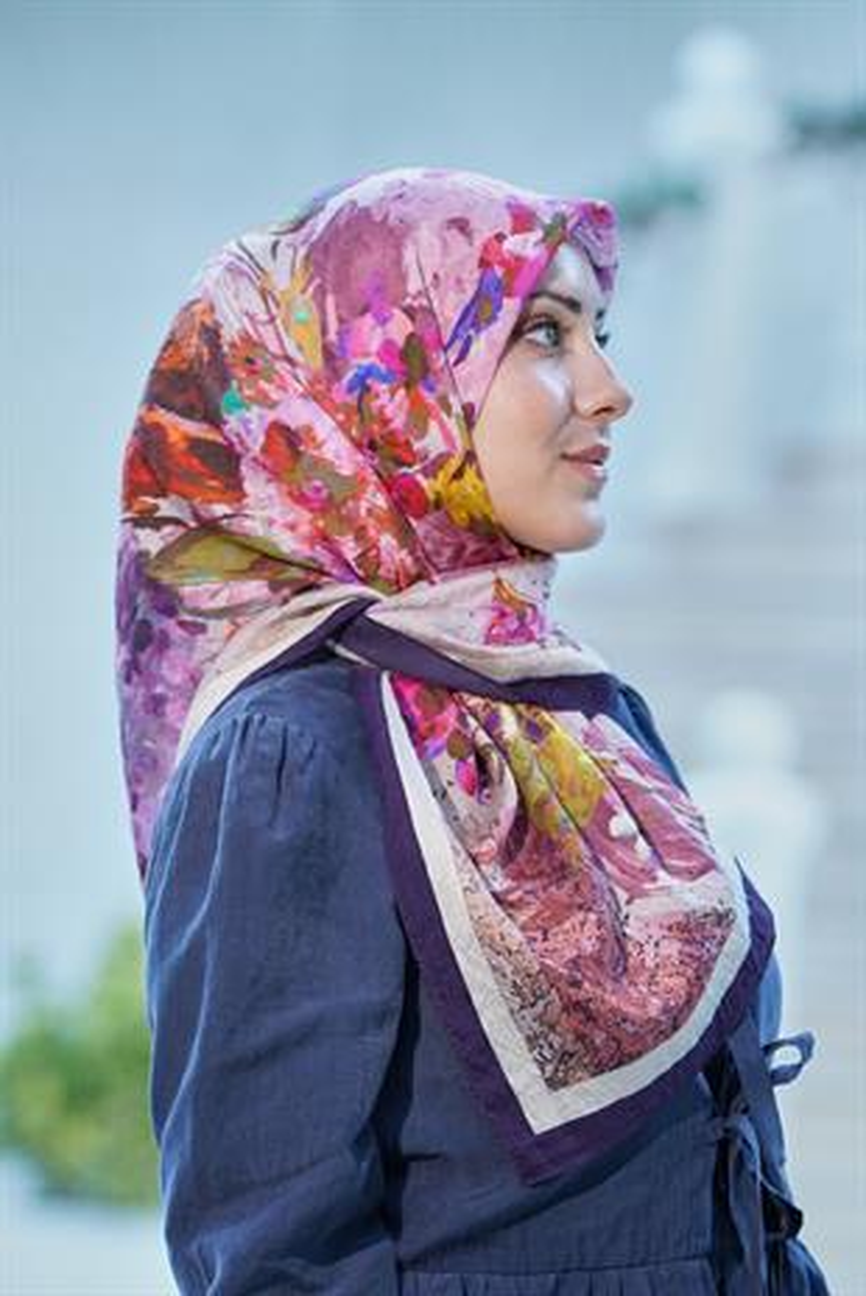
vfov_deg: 17.1
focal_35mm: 120
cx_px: 433
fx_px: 4323
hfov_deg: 11.4
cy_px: 648
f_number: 3.5
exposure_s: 1/200
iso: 640
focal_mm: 120
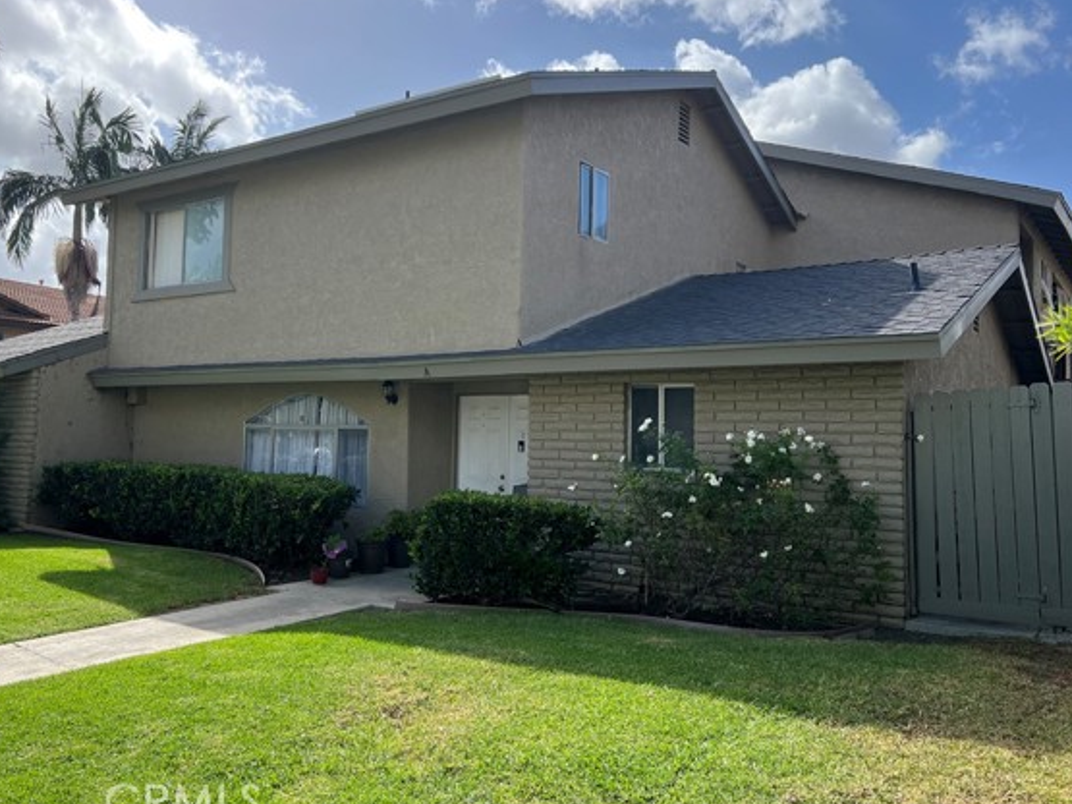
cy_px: 365
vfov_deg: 46.7
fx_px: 929
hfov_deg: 59.8
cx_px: 469
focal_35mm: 30
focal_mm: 5.7
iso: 50
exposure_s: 1/2994
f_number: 1.5
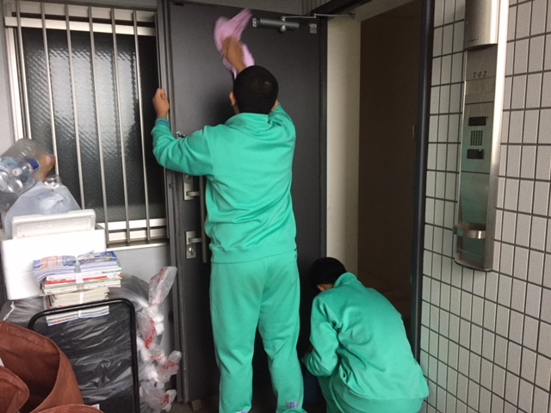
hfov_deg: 61.7
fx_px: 462
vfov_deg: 48.2
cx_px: 276
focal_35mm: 29
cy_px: 206
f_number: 2.2
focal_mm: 4.15
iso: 200
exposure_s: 1/30
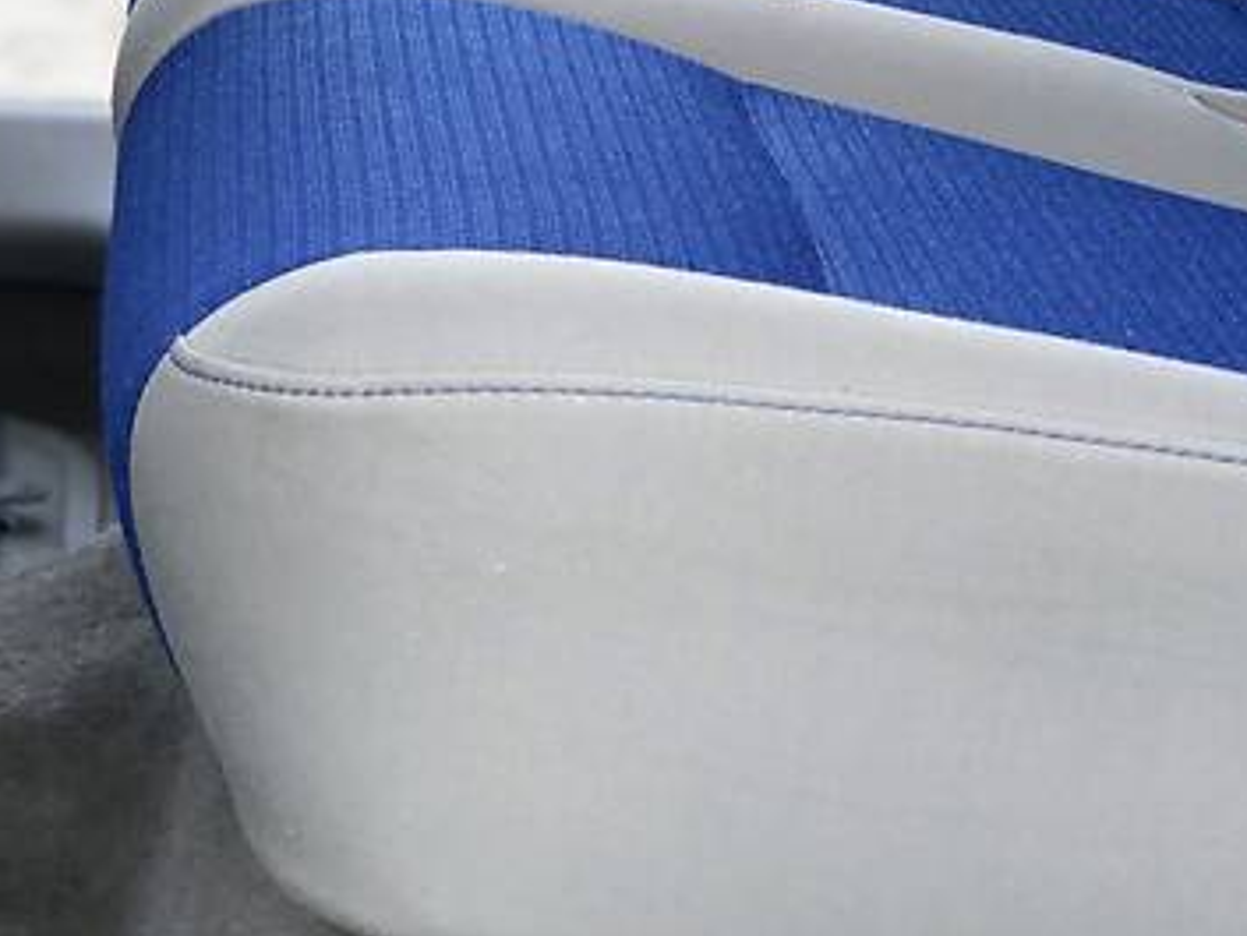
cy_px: 53
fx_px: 4649
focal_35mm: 129
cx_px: 703
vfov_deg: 11.4
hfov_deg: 15.3
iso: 40
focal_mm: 6.6
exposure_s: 1/120
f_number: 2.8
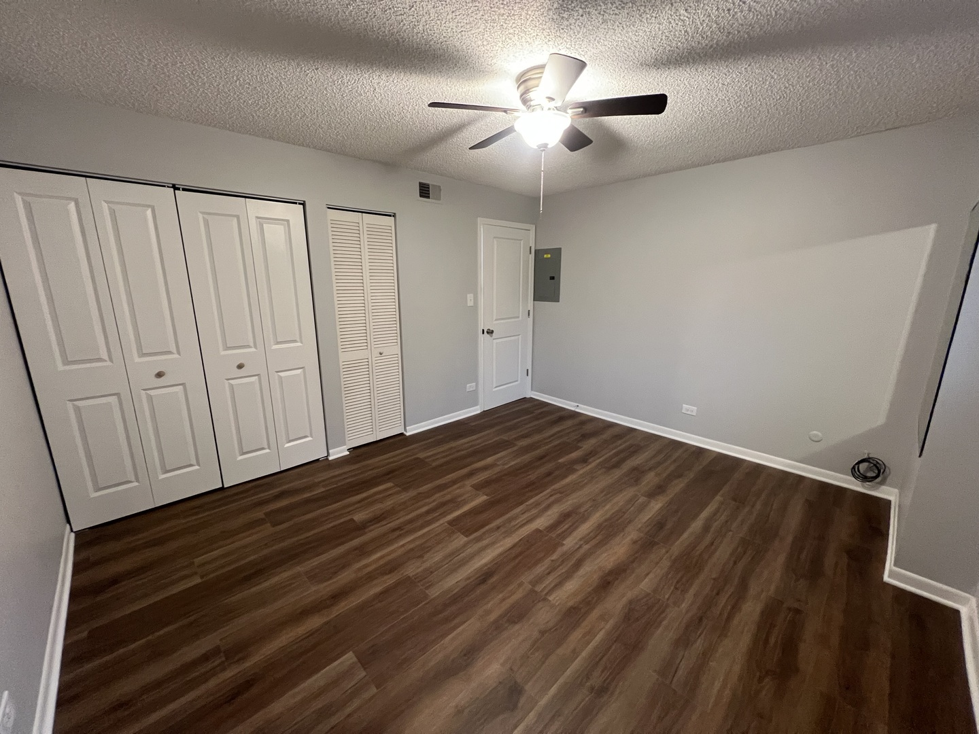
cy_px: 367
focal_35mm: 13
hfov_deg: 106.2
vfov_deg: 89.9
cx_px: 490
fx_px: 368
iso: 500
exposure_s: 1/60
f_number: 1.8
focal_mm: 1.57
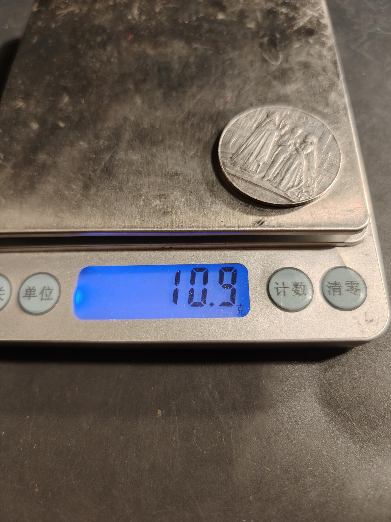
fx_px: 346
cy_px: 261
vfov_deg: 73.9
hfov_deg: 58.9
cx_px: 196
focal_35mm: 23
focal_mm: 6.06
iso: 250
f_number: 1.6
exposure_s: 1/200
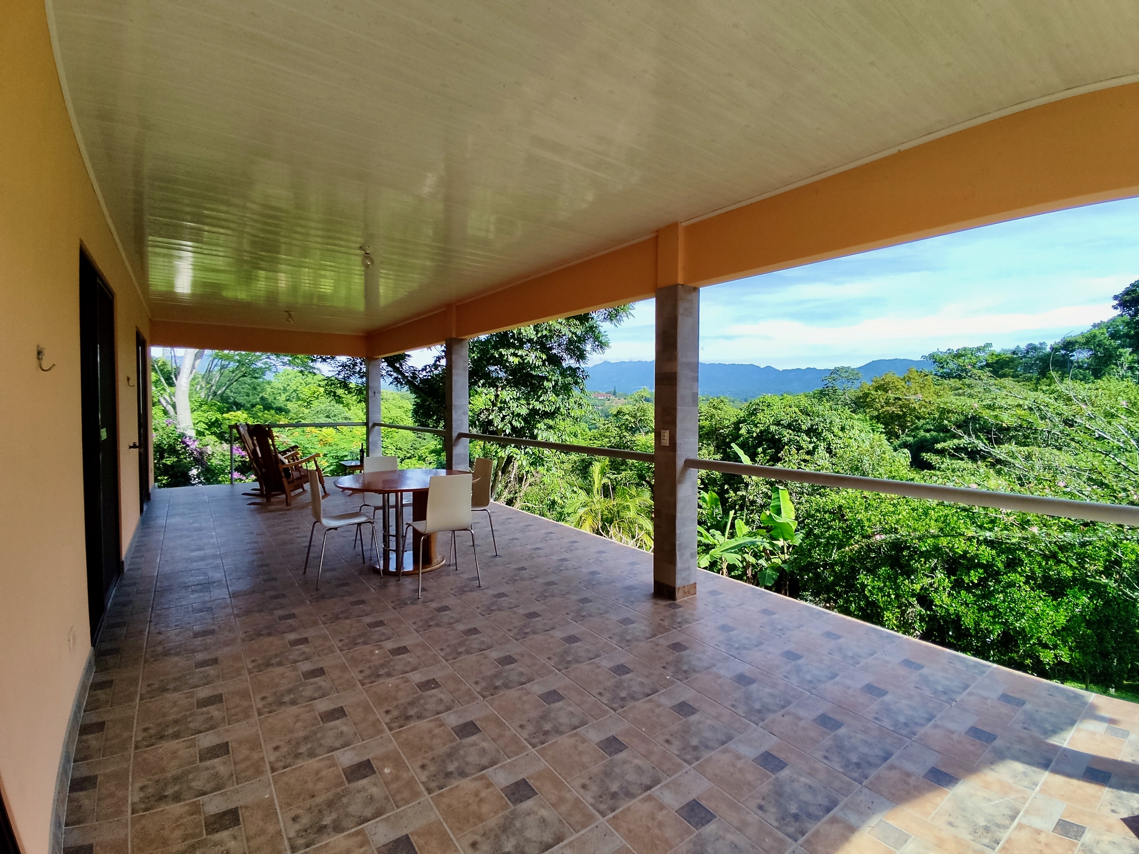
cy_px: 427
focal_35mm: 15
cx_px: 570
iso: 50
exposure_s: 1/609
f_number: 2.2
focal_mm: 1.6
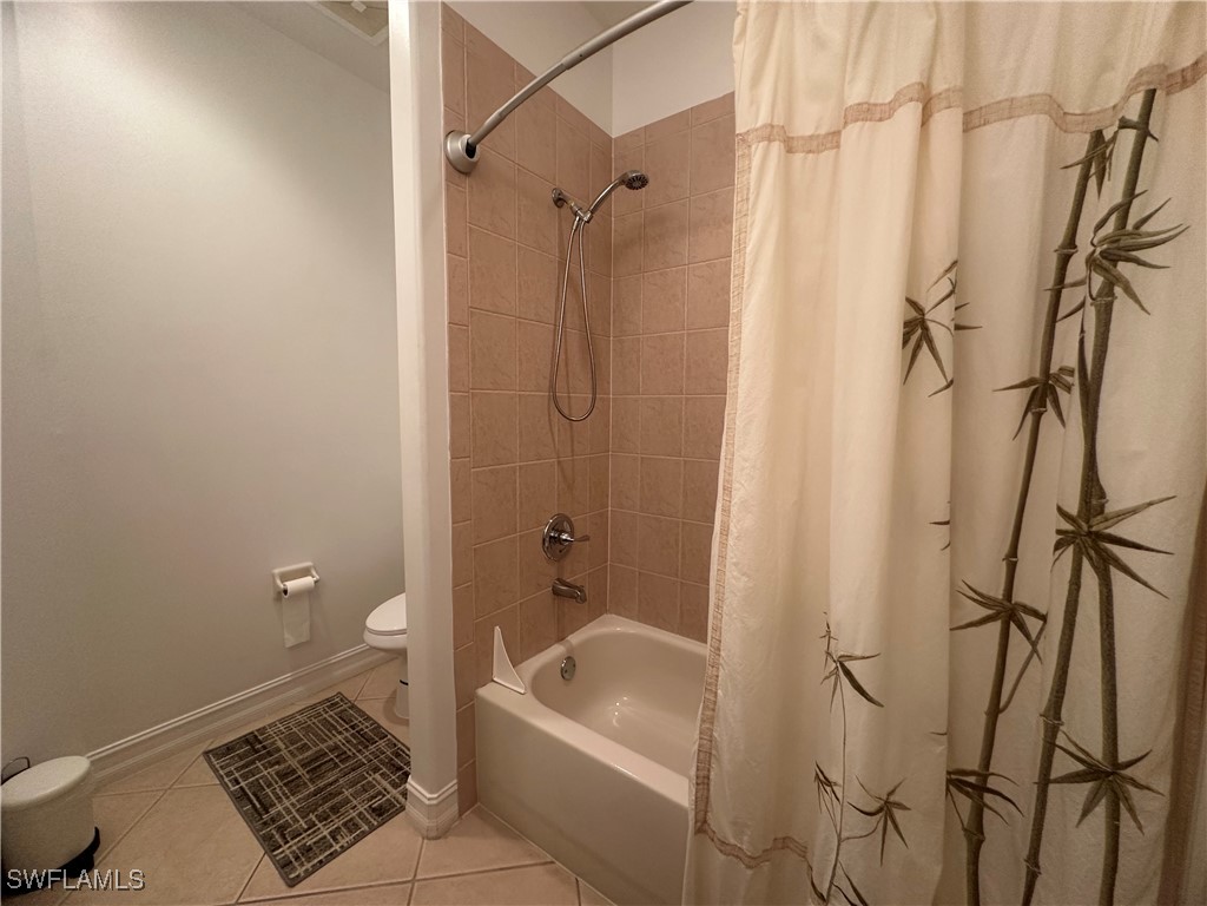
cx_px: 604
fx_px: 488
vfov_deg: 85.7
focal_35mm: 14
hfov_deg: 102.1
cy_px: 453
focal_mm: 2.22
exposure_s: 1/60
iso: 200
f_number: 2.2
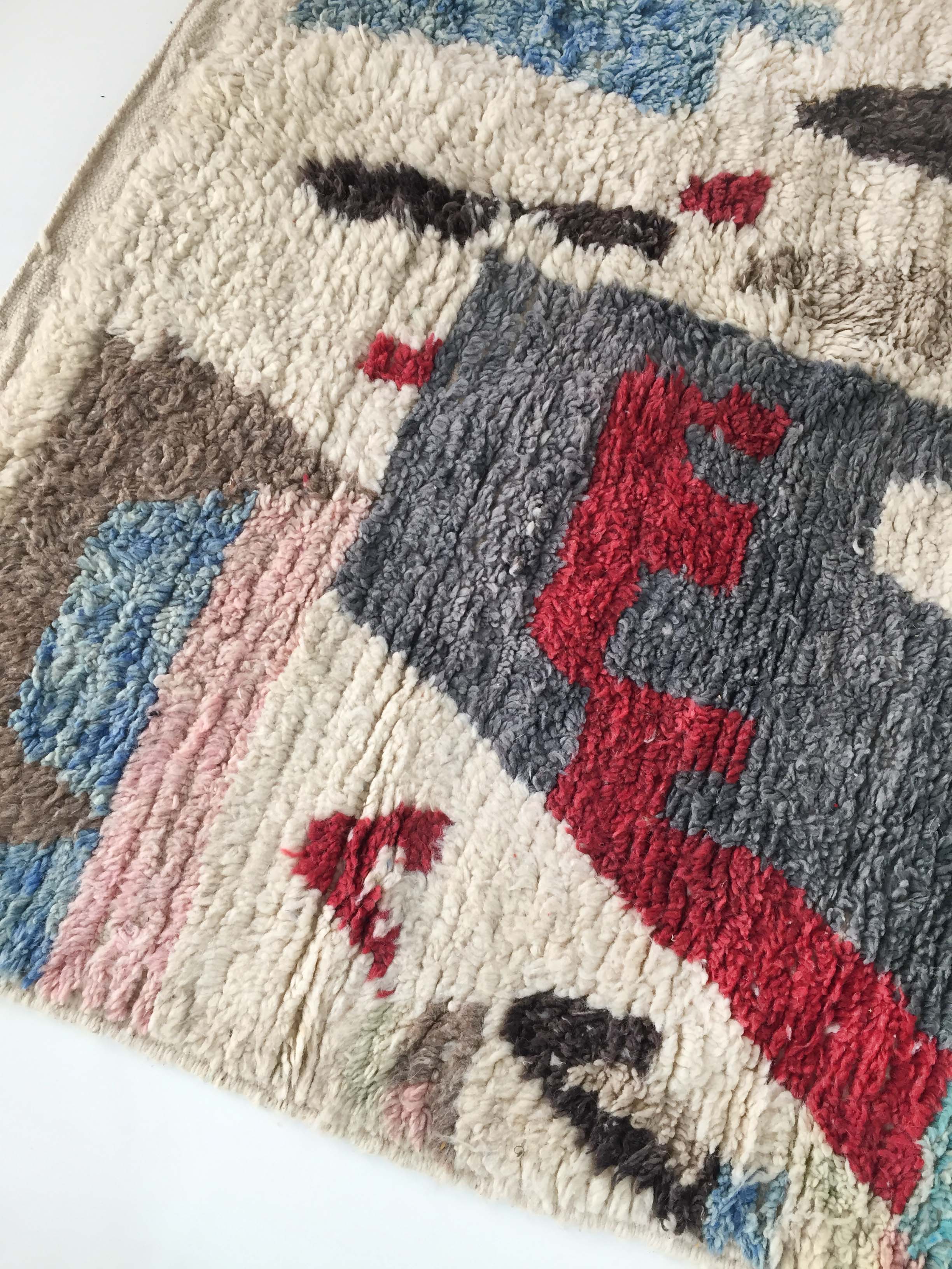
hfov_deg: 48.2
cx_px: 476
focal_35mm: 29
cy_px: 634
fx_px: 1063
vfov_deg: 61.7
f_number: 2.2
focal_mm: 4.15
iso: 32
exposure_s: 1/33
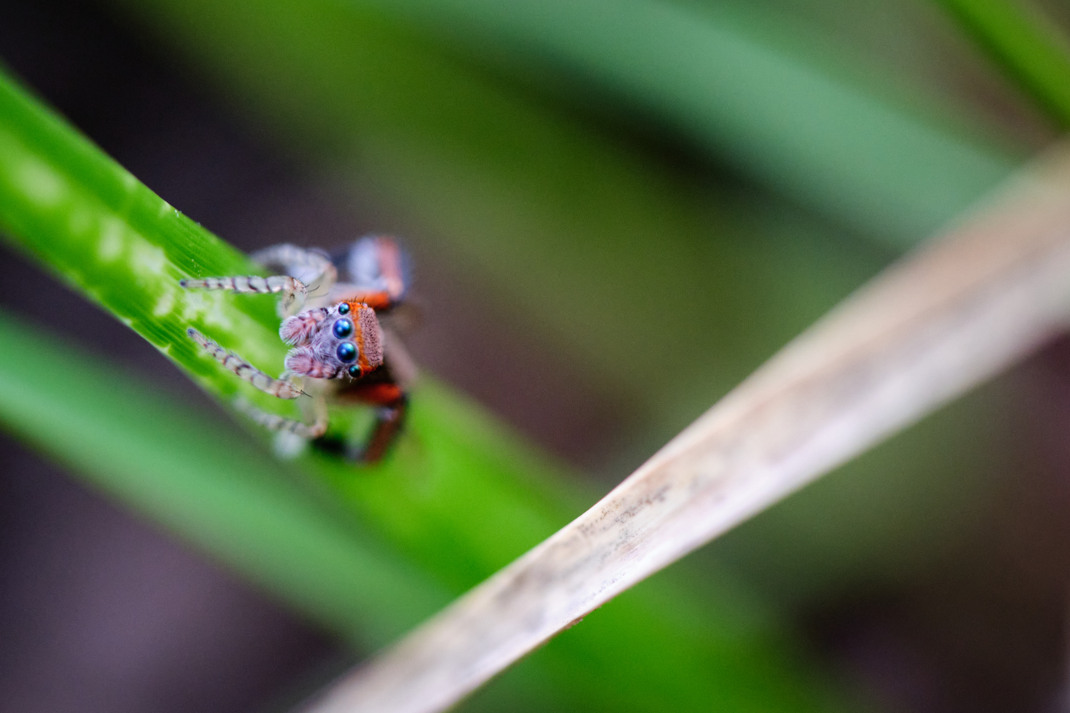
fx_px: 4280
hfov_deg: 14.3
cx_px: 530
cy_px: 326
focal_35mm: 144
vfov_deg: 9.5
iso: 3200
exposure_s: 1/240
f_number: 2.8
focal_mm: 80
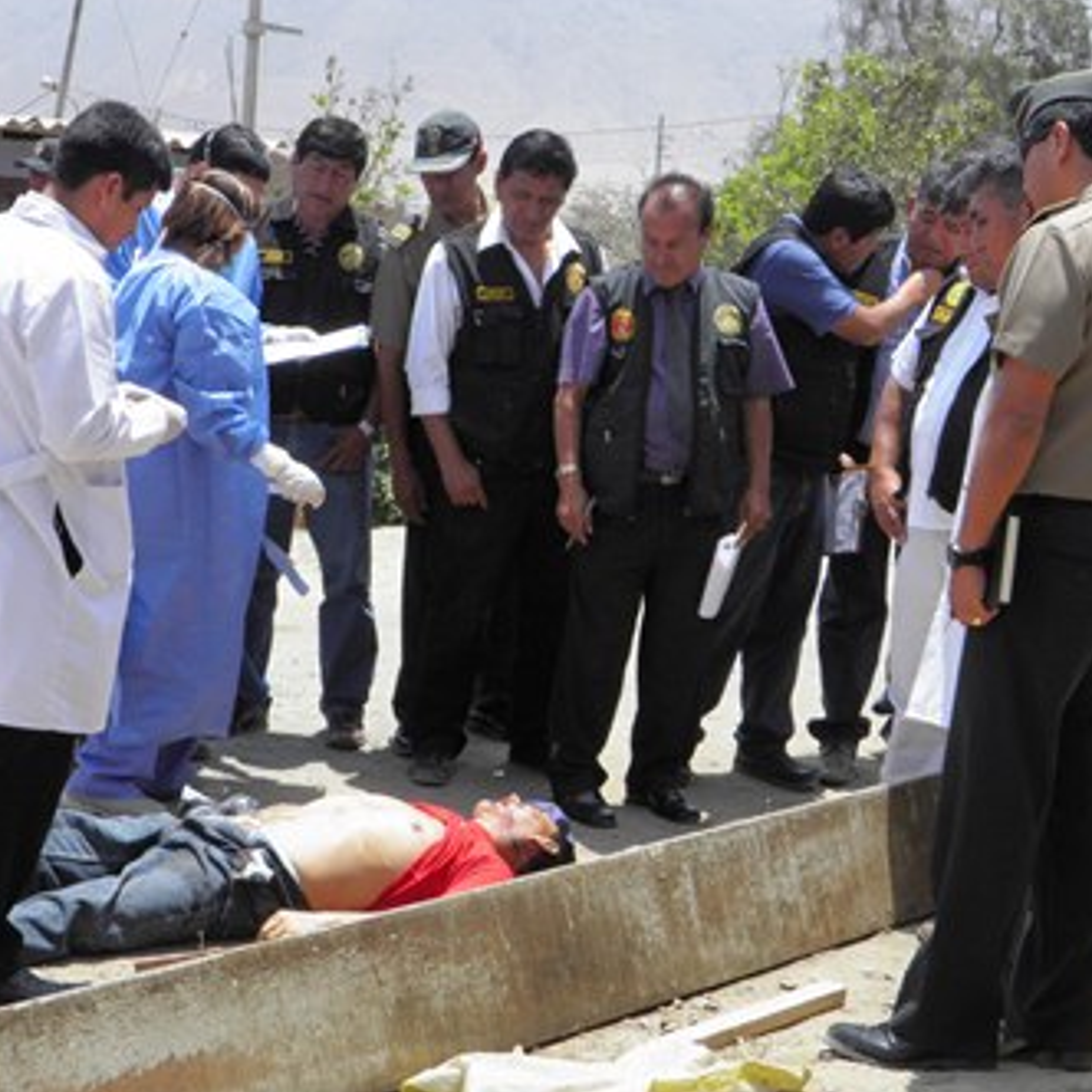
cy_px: 543
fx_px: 2641
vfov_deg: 23.4
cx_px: 487
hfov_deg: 23.3
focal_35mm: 74
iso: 50
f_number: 6
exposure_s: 1/200
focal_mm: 11.2
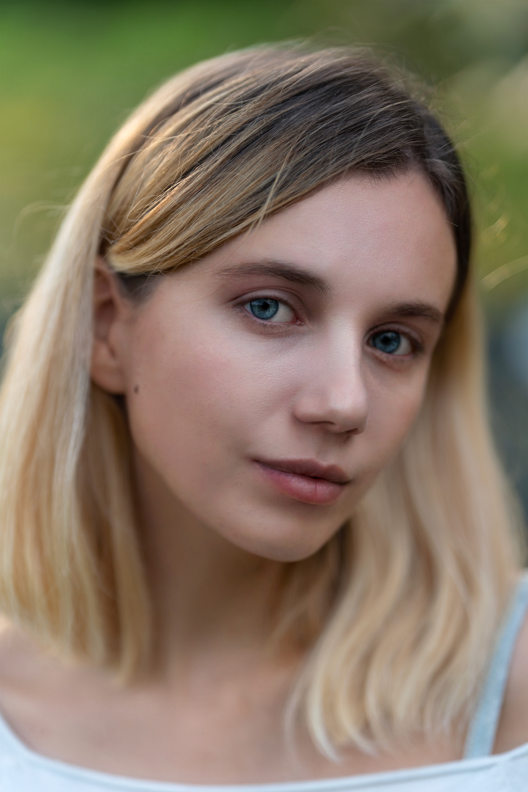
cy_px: 396
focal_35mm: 85
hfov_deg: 16.1
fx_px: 1869
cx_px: 264
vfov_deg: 23.9
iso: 100
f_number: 1.4
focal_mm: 85
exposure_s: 1/1000
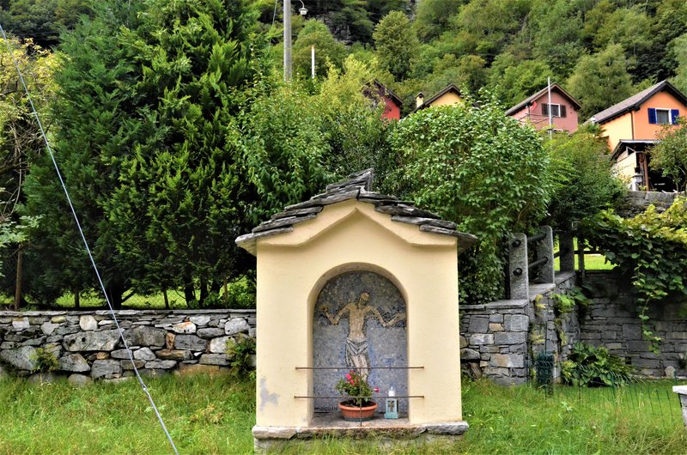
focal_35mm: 36
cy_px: 228
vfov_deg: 36.7
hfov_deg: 53.2
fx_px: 686
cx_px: 344
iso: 6400
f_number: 13
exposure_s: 1/640
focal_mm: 24
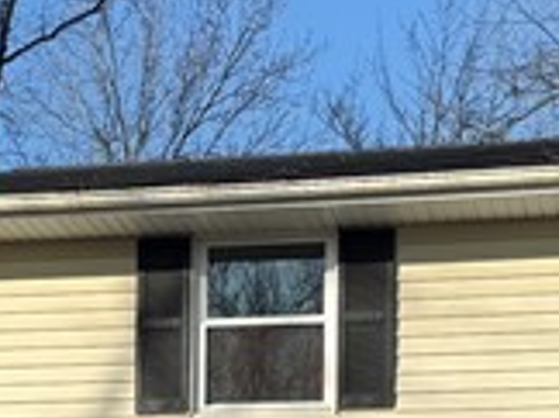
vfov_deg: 9.6
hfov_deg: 12.9
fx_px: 2451
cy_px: 532
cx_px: 69
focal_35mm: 152
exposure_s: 1/3425
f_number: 1.78
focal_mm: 6.76
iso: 80
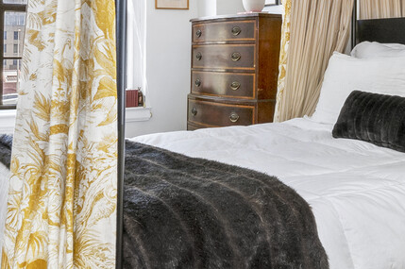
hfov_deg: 38.9
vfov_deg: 27.0
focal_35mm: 49
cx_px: 322
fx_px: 551
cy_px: 56
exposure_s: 1/1.67
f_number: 14
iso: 320
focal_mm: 14
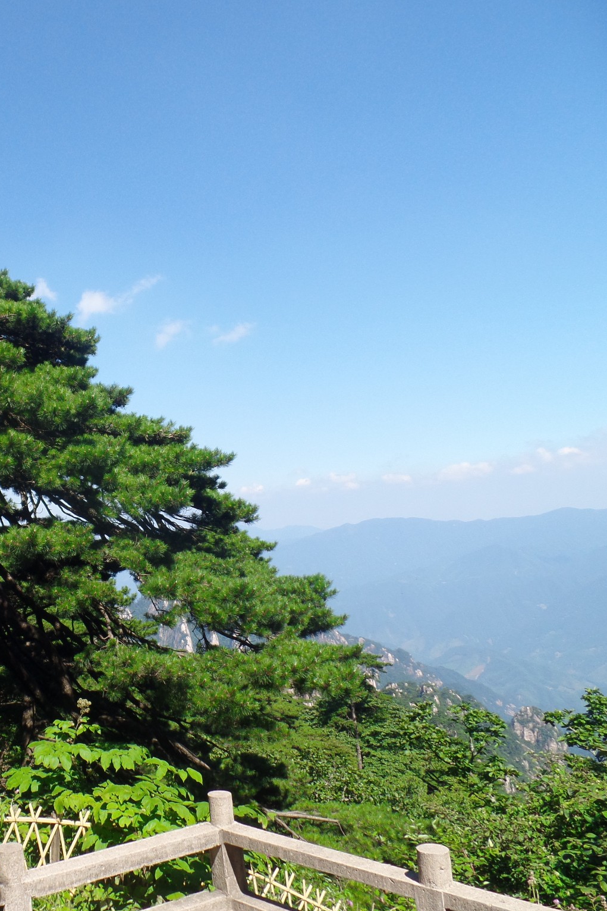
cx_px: 34
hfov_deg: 37.7
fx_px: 809
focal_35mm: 32
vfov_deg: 58.7
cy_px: 456
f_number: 3.5
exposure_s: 1/500
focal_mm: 4.1
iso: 100
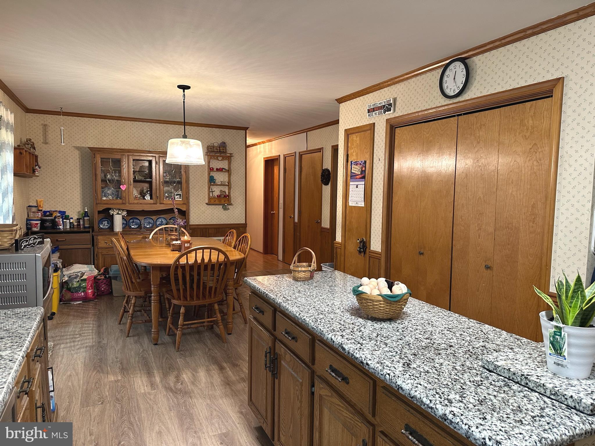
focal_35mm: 24
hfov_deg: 71.6
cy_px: 223
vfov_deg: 56.8
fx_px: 413
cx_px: 298
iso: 250
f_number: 1.78
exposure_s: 1/60
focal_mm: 6.86
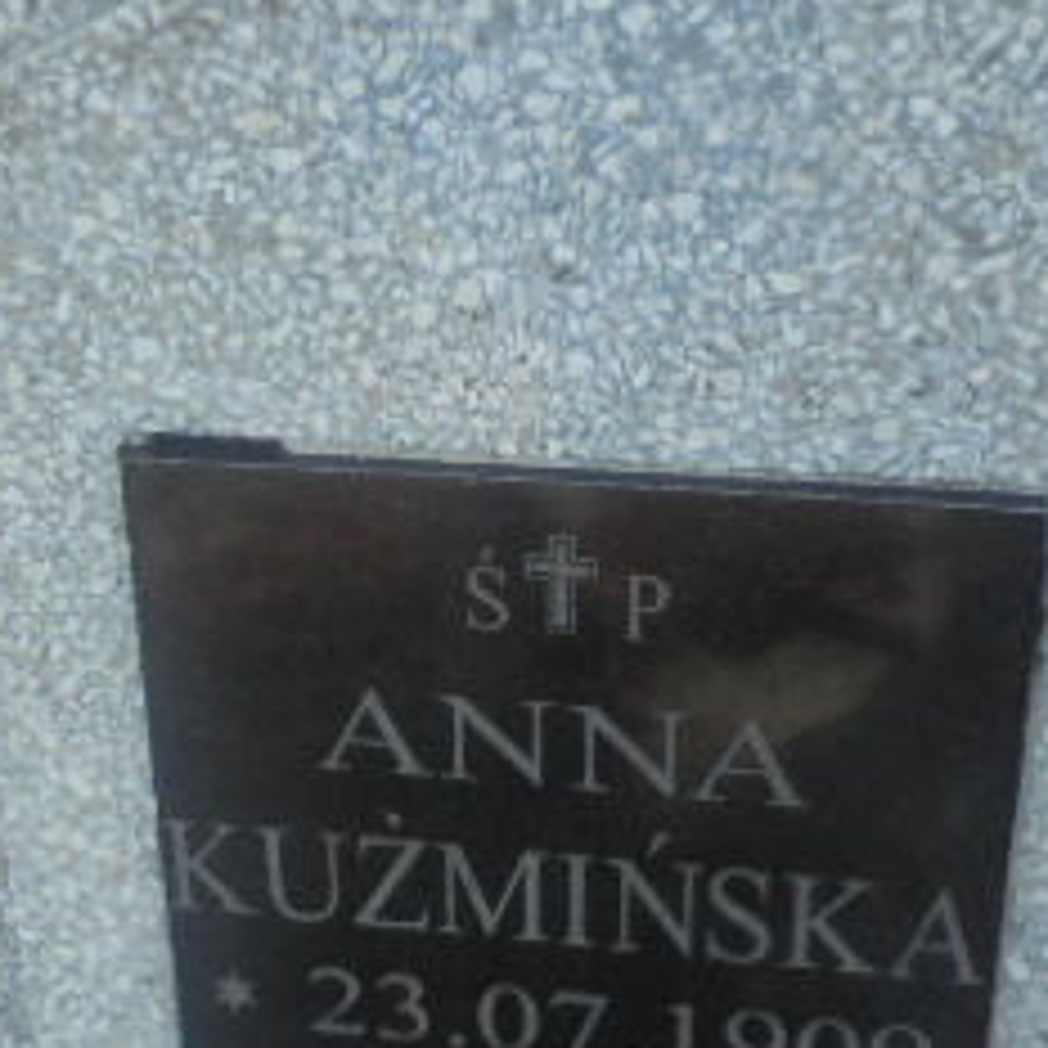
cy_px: 526
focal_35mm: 63
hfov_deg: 27.3
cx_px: 441
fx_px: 2158
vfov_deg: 27.3
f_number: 3.5
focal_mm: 4.6
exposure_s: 1/320
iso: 100
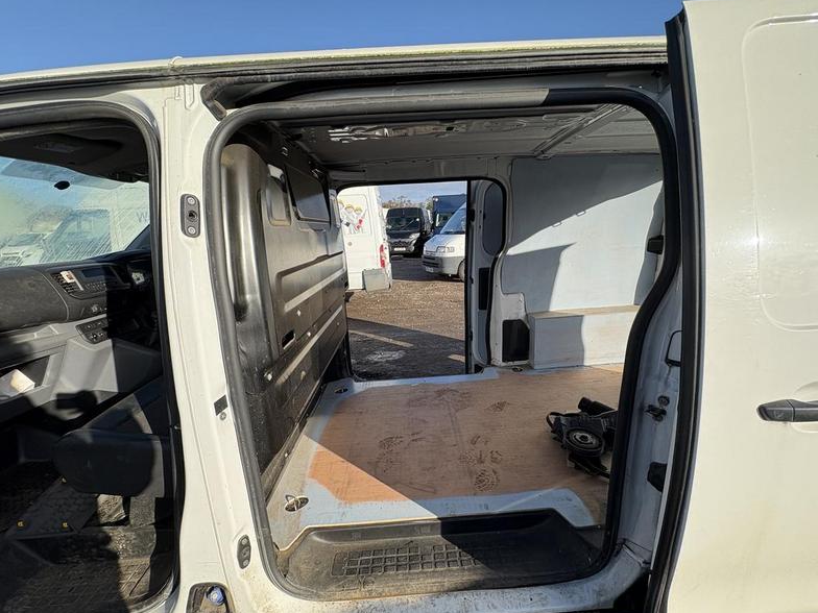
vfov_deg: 77.9
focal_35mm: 16
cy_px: 334
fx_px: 378
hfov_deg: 94.5
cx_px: 417
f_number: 2.2
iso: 40
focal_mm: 2.22
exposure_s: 1/787
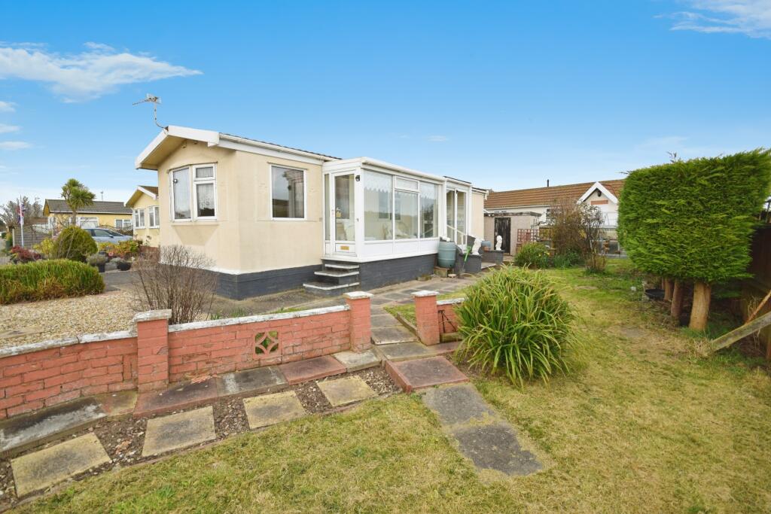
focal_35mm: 15
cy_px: 257
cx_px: 386
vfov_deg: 77.3
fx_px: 321
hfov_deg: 100.4
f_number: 8
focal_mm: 10
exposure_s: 1/250
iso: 400
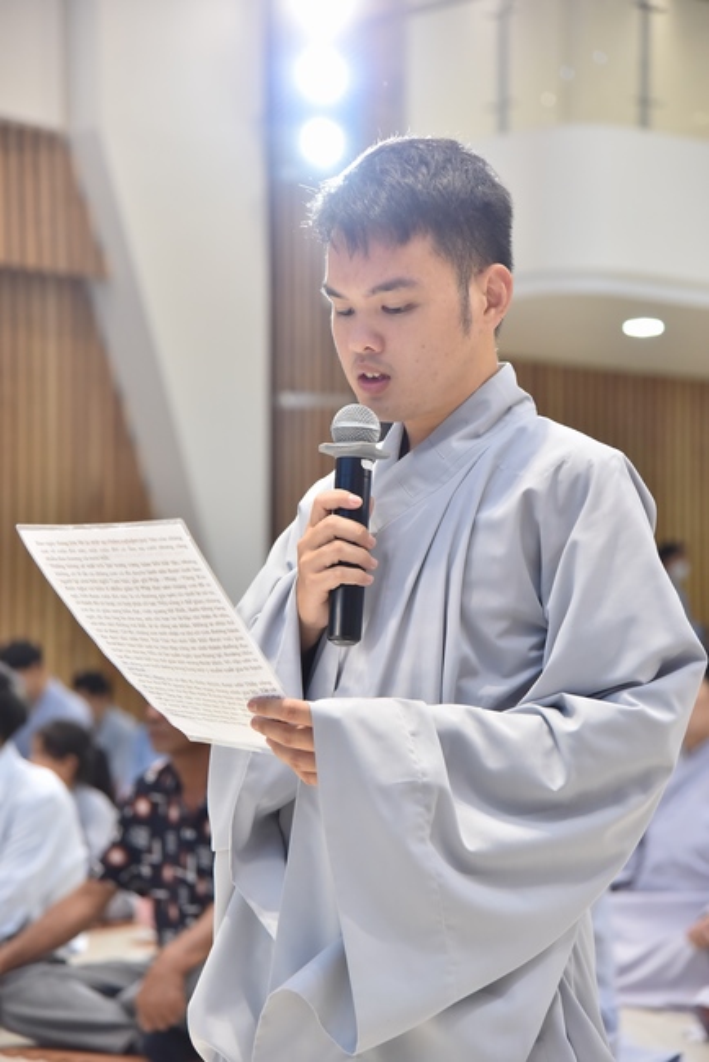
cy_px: 531
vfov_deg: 21.4
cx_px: 354
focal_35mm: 95
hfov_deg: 14.4
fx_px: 2803
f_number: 4.5
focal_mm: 95
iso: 1600
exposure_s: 1/125
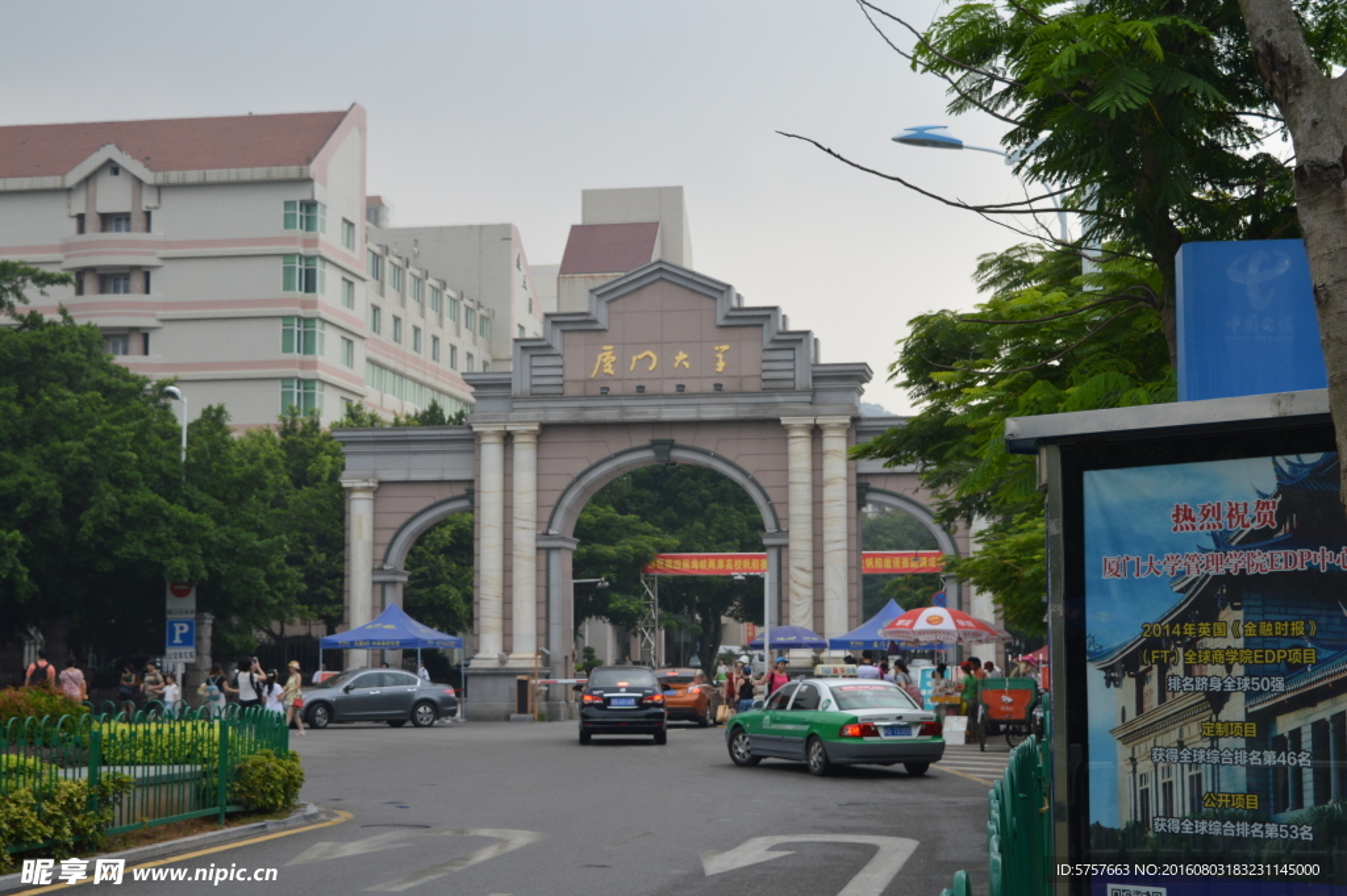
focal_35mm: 60
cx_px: 674
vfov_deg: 22.6
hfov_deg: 33.4
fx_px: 2243
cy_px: 448
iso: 100
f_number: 6.3
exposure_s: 1/160
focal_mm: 40
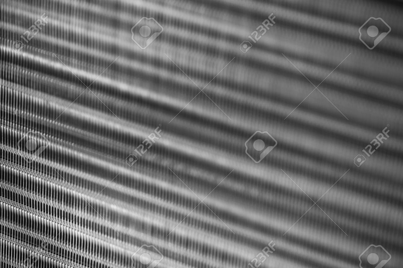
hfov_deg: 19.5
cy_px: 134
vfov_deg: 13.0
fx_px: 1175
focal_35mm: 105
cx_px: 202
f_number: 4
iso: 500
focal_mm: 105
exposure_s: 1/125
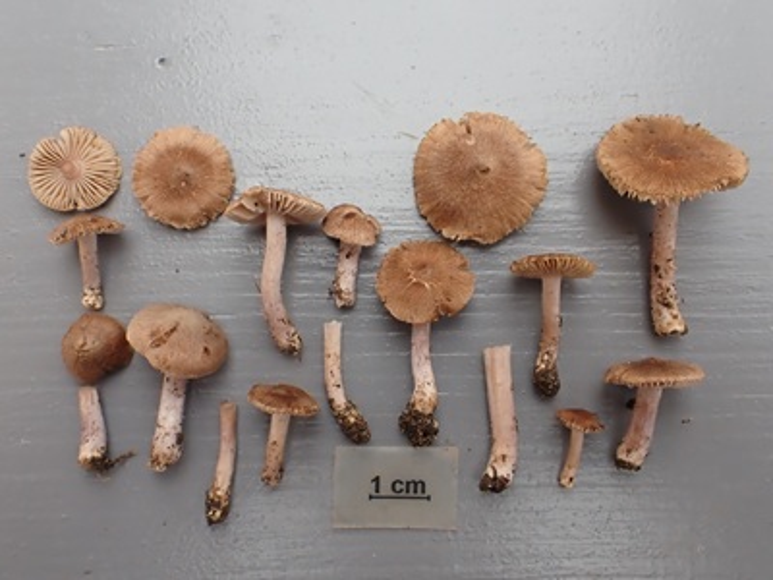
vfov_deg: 46.8
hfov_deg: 60.0
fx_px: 670
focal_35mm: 30
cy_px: 290
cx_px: 386
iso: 200
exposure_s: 1/125
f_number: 3.2
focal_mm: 5.4
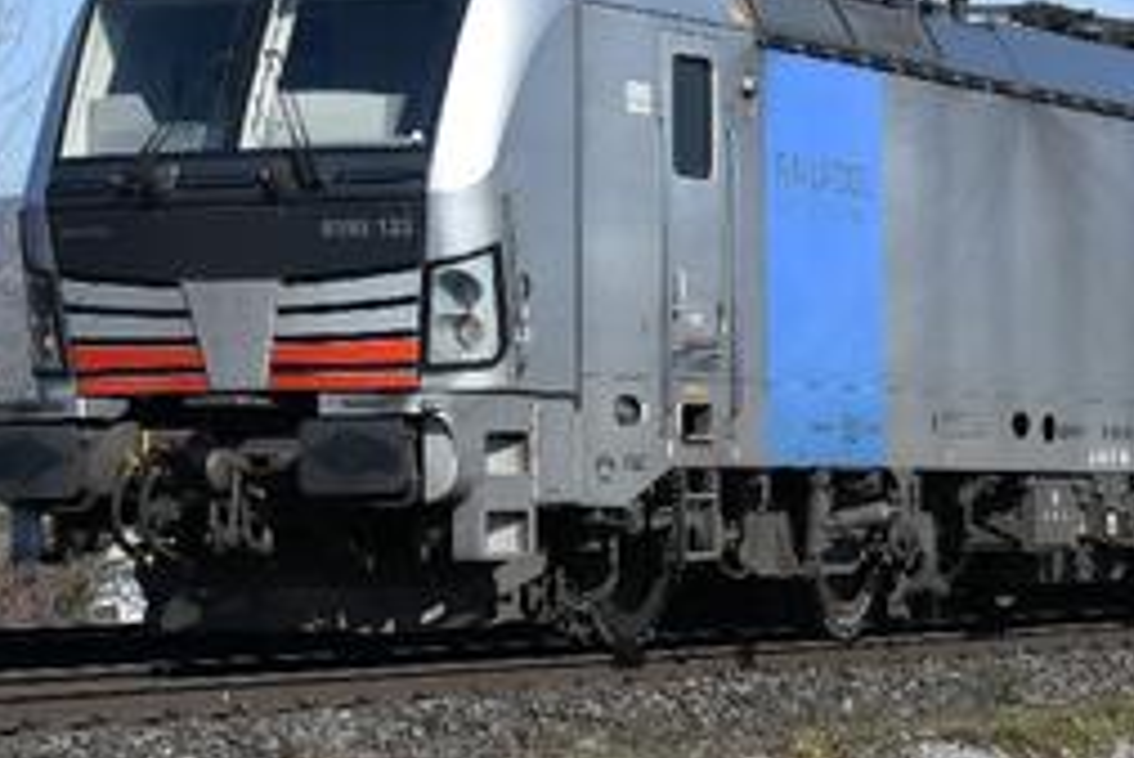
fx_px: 5074
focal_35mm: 161
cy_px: 235
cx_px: 1354
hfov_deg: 12.5
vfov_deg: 8.5
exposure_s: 1/1250
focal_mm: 34
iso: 200
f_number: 5.6
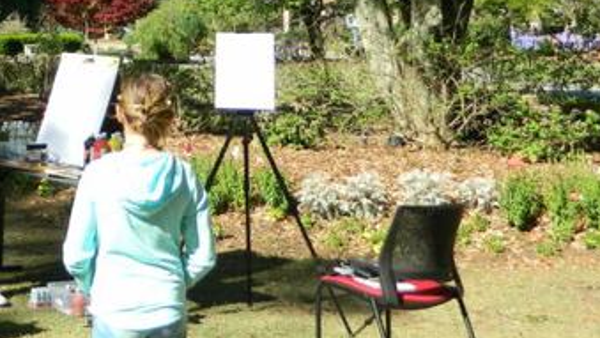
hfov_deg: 26.4
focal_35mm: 75
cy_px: -57
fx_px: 1194
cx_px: -26
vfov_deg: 15.6
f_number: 3.1
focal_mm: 4.5
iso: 80
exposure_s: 1/500
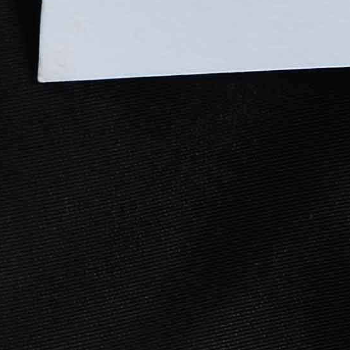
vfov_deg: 1.5
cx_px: -365
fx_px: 13713
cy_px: 706
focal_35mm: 1199
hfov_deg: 1.5
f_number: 8
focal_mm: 105
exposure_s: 1/80
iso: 160
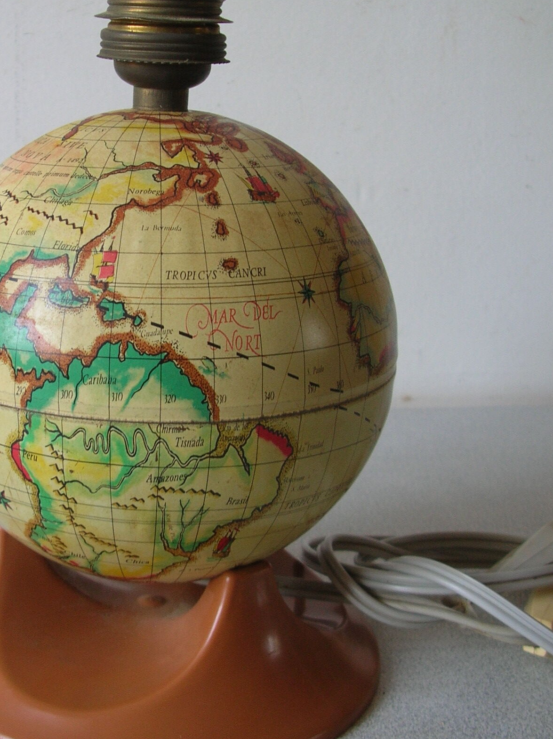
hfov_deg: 28.2
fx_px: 1088
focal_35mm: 51
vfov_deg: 37.5
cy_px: 340
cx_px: 161
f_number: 2.8
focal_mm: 5.8
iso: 50
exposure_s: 1/31.1
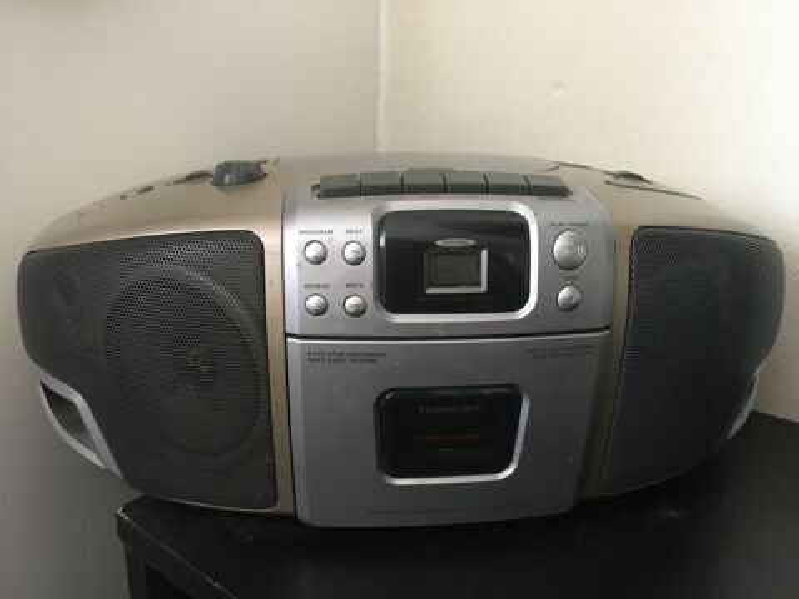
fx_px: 669
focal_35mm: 29
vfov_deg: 48.2
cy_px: 300
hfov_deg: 61.7
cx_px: 400
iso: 250
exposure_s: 1/17
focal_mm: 4.15
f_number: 2.2
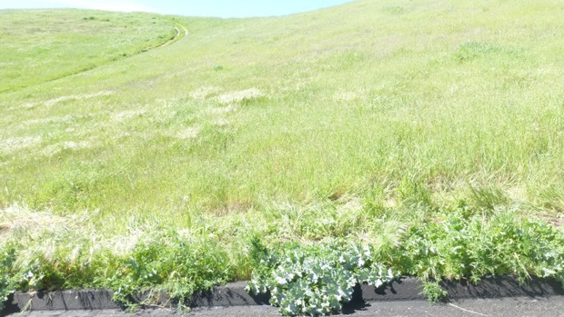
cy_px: 136
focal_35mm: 27
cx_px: 287
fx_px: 404
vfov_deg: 42.8
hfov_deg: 69.8
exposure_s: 1/250
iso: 100
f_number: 4
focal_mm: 4.3
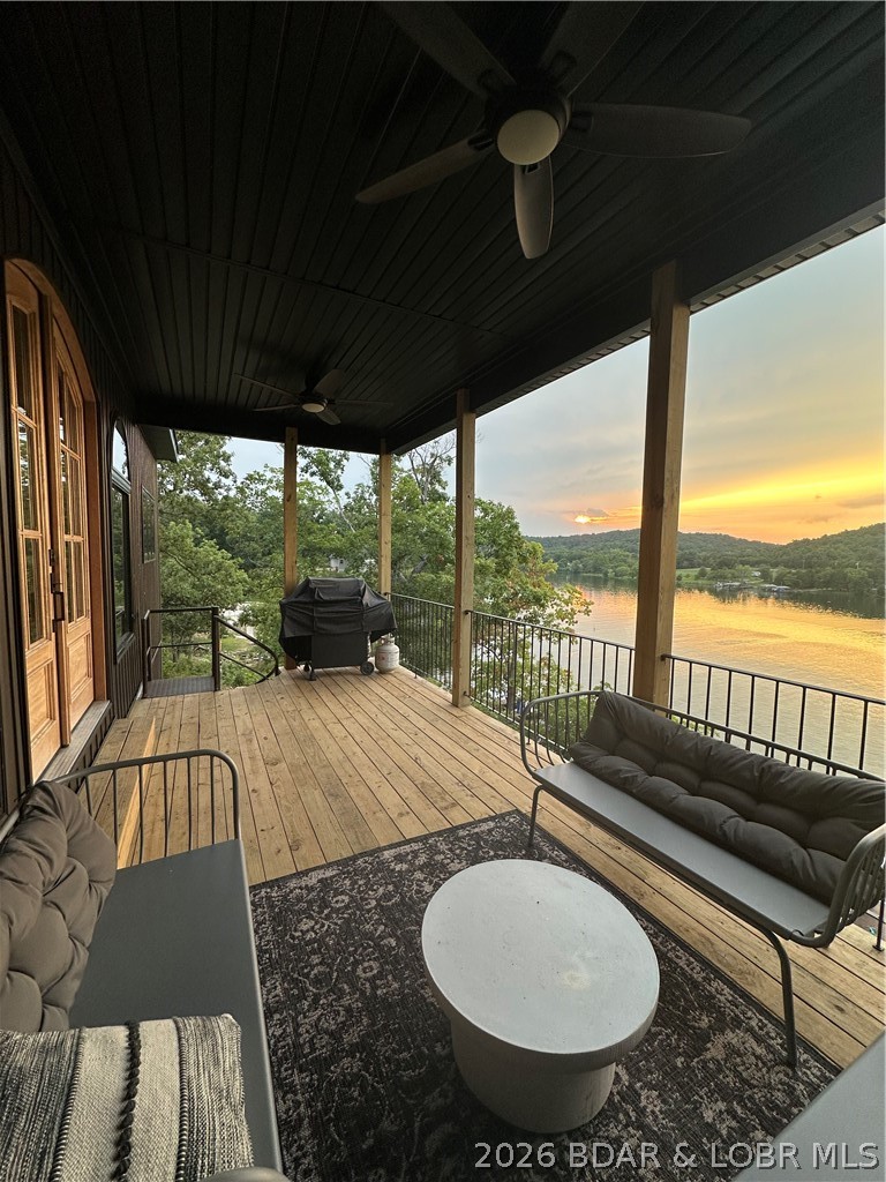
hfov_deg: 85.7
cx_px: 443
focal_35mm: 14
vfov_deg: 102.1
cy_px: 591
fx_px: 478
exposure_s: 1/99
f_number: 2.2
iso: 50
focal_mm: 2.22
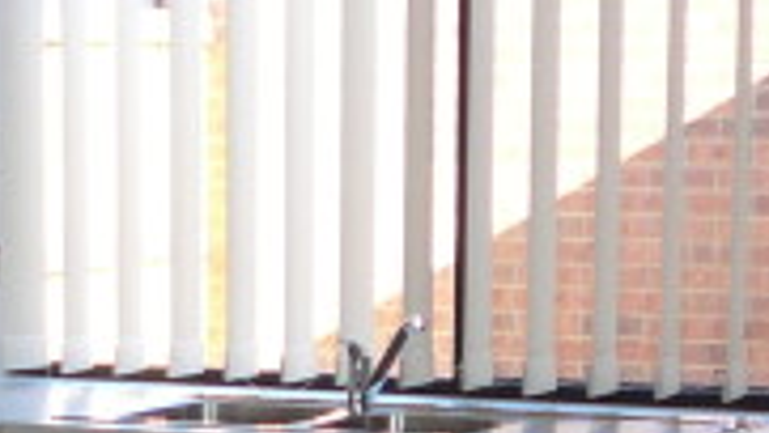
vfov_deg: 8.8
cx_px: -17
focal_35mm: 135
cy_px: 607
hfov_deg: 15.6
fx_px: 2754
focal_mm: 5.2
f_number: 2.8
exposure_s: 1/60
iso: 100
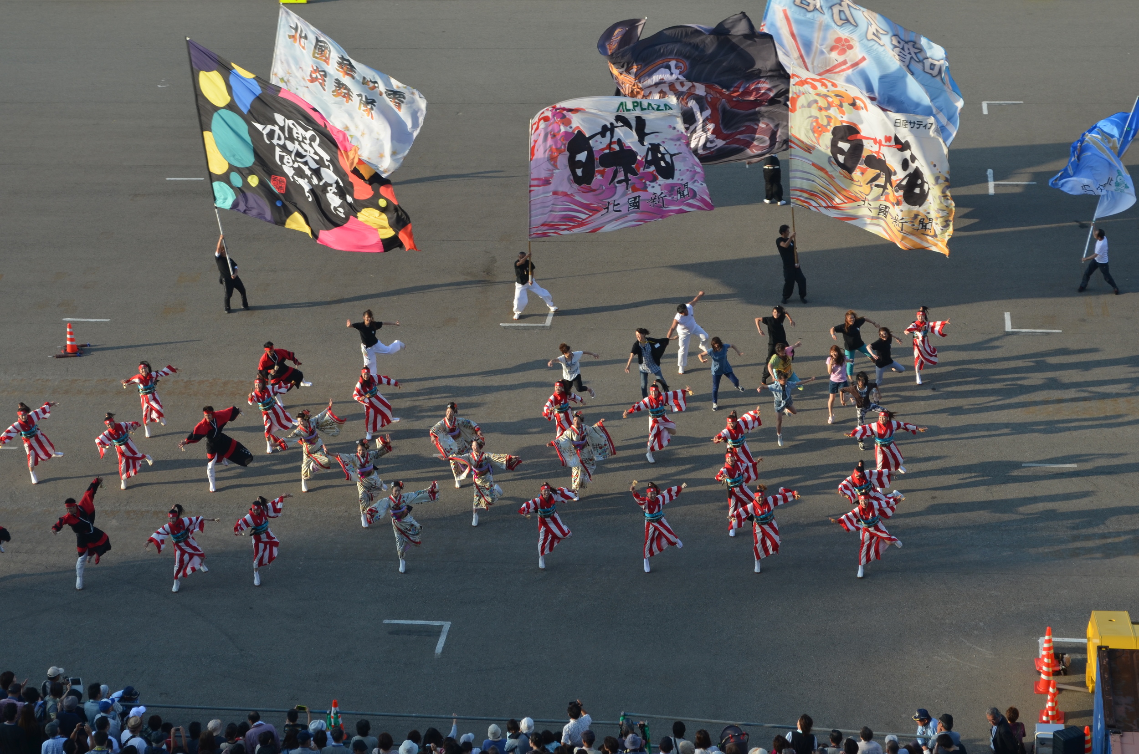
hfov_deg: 24.7
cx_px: 570
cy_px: 377
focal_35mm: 82
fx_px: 2605
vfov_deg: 16.5
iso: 200
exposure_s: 1/250
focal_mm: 55
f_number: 8
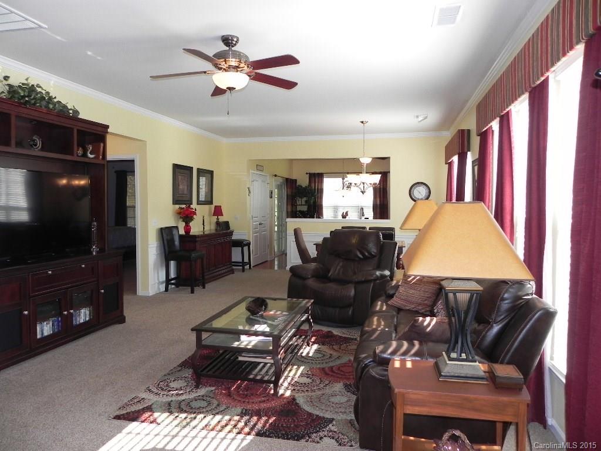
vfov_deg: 53.1
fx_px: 451
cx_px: 300
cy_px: 226
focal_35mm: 26
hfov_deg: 67.3
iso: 160
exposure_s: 1/81.1
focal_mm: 4.6
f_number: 3.2
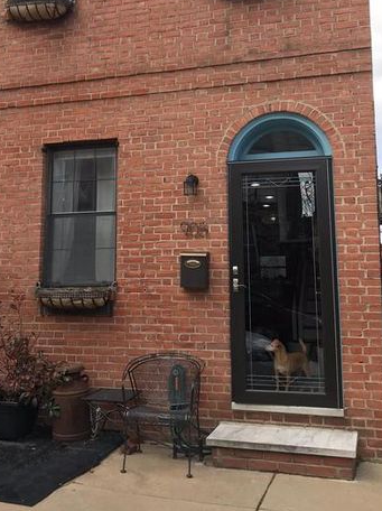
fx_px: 604
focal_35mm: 41
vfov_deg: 45.4
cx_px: 175
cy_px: 187
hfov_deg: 35.1
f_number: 1.8
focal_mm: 3.99
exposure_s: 1/584
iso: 20
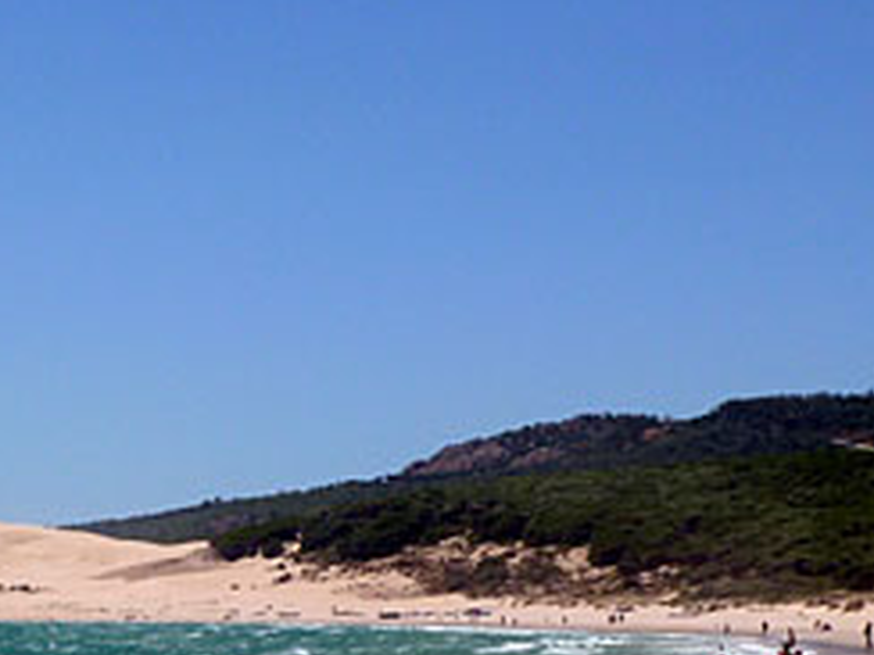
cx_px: 172
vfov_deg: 11.5
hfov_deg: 15.3
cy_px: 623
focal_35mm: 128
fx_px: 3232
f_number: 5.6
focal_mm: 8.5
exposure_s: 1/800
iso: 80
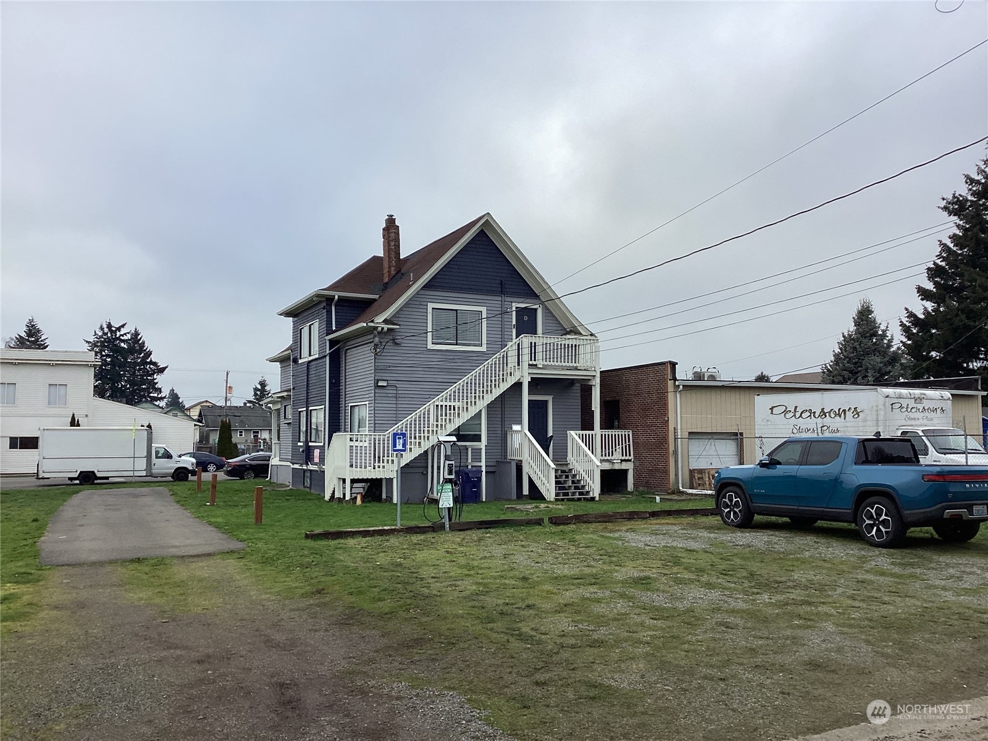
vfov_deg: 45.4
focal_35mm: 31
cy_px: 370
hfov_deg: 58.4
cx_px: 494
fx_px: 885
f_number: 2.4
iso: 25
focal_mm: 3.3
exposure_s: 1/251
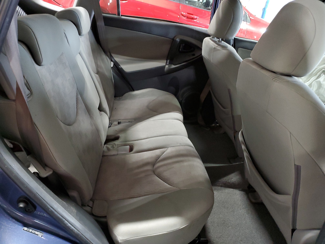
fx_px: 244
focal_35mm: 26
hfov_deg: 67.3
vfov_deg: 53.1
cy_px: 122
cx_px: 162
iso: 294
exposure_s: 1/17
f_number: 1.5
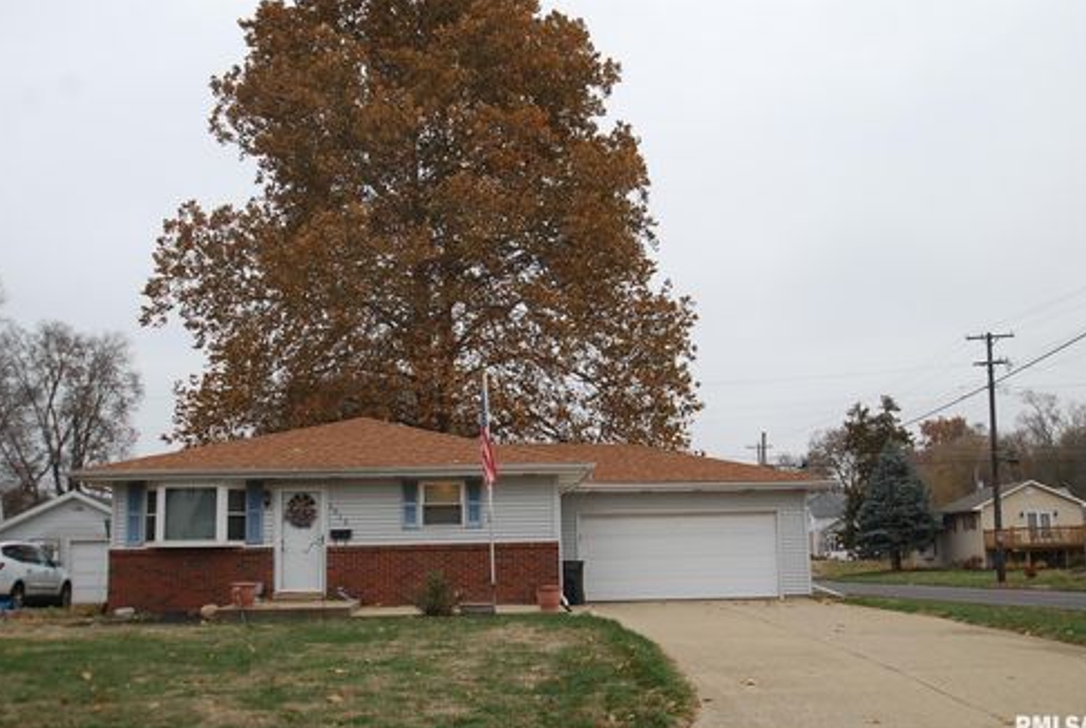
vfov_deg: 36.1
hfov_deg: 51.8
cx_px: 545
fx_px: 1118
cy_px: 372
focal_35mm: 37
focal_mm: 24
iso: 200
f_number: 5
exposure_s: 1/100
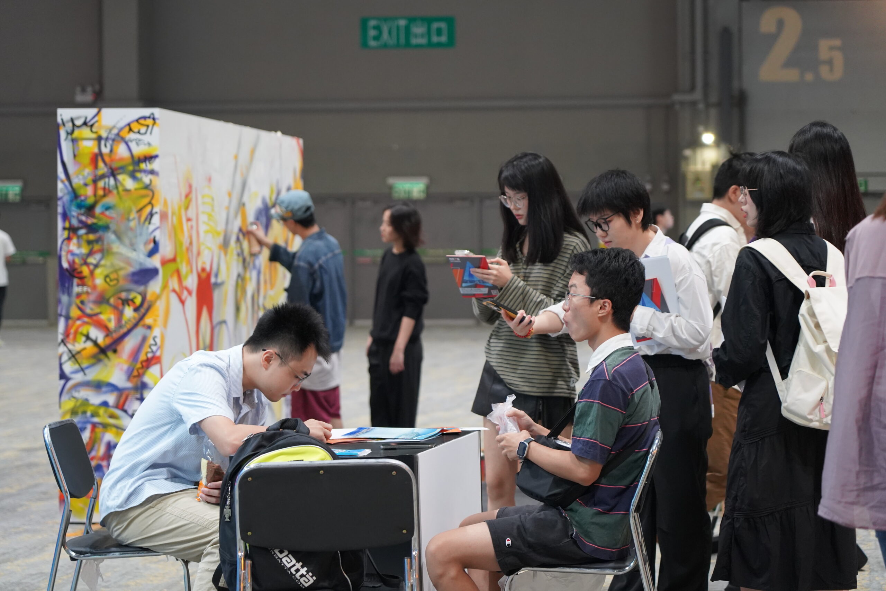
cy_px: 296
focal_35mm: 105
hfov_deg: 19.5
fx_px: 2584
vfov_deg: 13.0
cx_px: 443
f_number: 4
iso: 4000
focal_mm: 105
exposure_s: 1/160
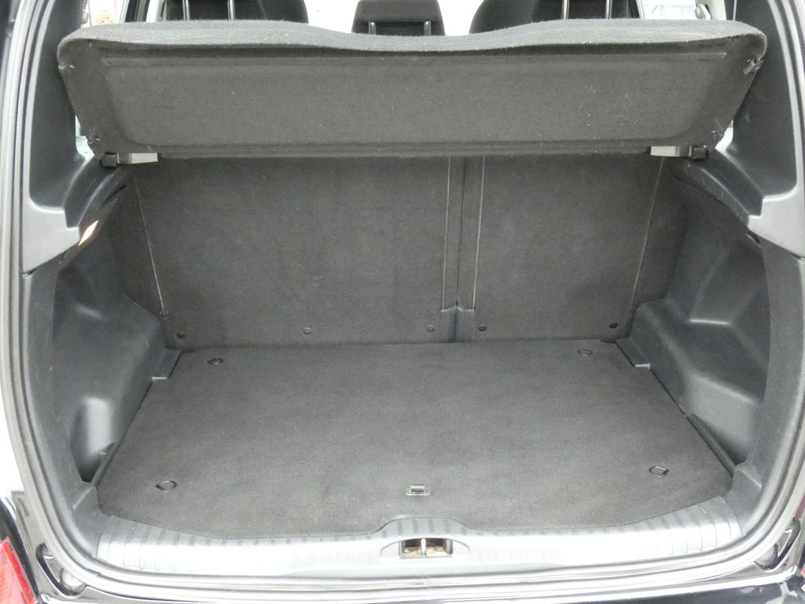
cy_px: 302
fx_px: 837
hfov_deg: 51.4
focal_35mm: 36
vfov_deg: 39.7
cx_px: 402
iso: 1600
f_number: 5.6
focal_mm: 6.5
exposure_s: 1/60
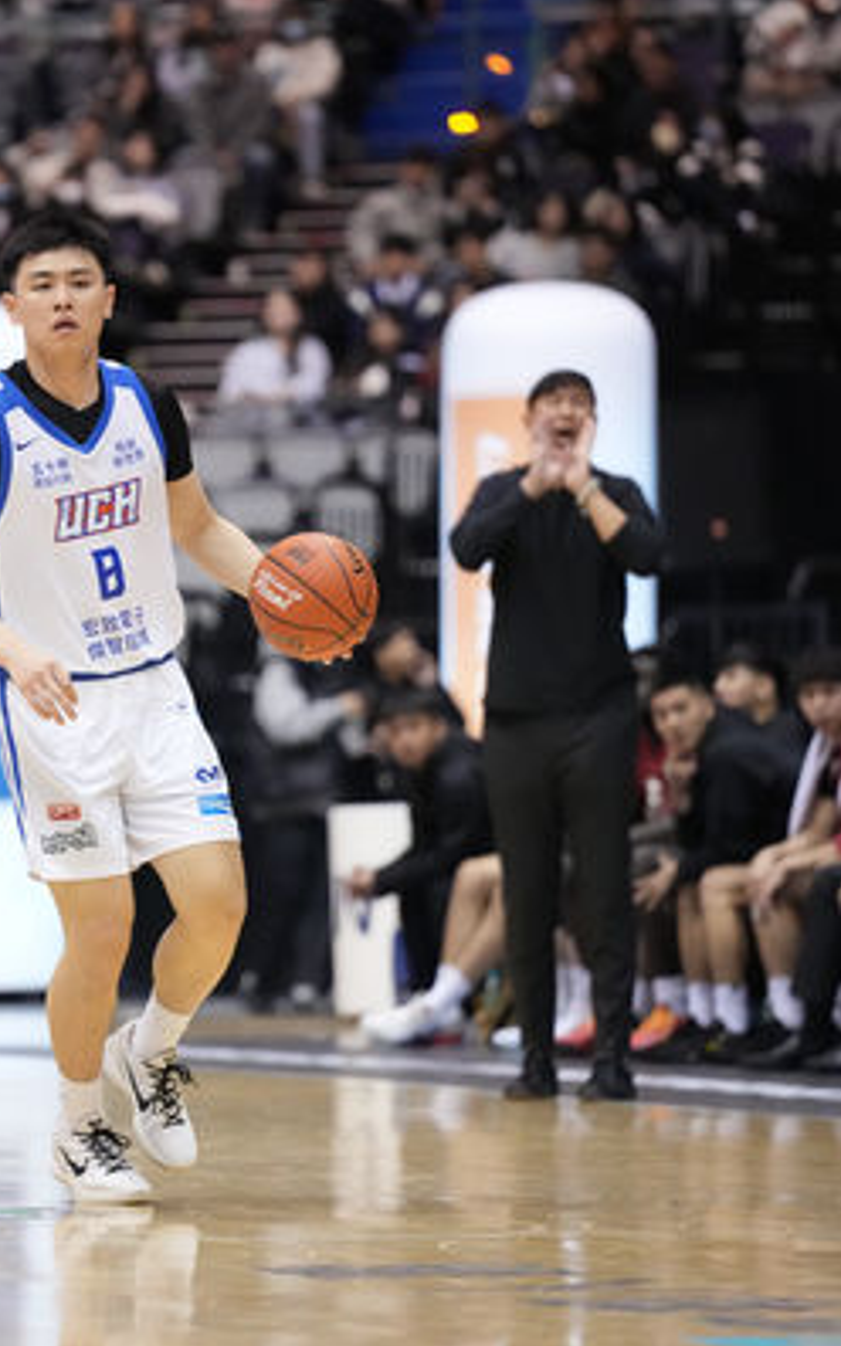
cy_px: 671
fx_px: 10052
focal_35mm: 274
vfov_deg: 7.7
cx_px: 68
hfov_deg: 4.8
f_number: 2.8
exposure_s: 1/1250
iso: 8000
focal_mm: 178
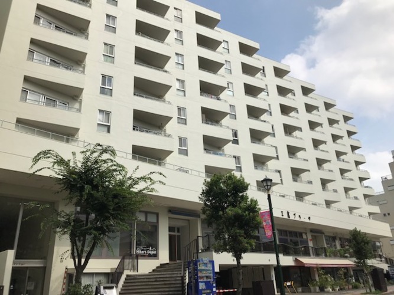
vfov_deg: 49.7
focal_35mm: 28
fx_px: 319
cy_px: 148
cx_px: 197
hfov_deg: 63.5
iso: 20
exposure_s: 1/3831
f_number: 1.8
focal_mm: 3.99
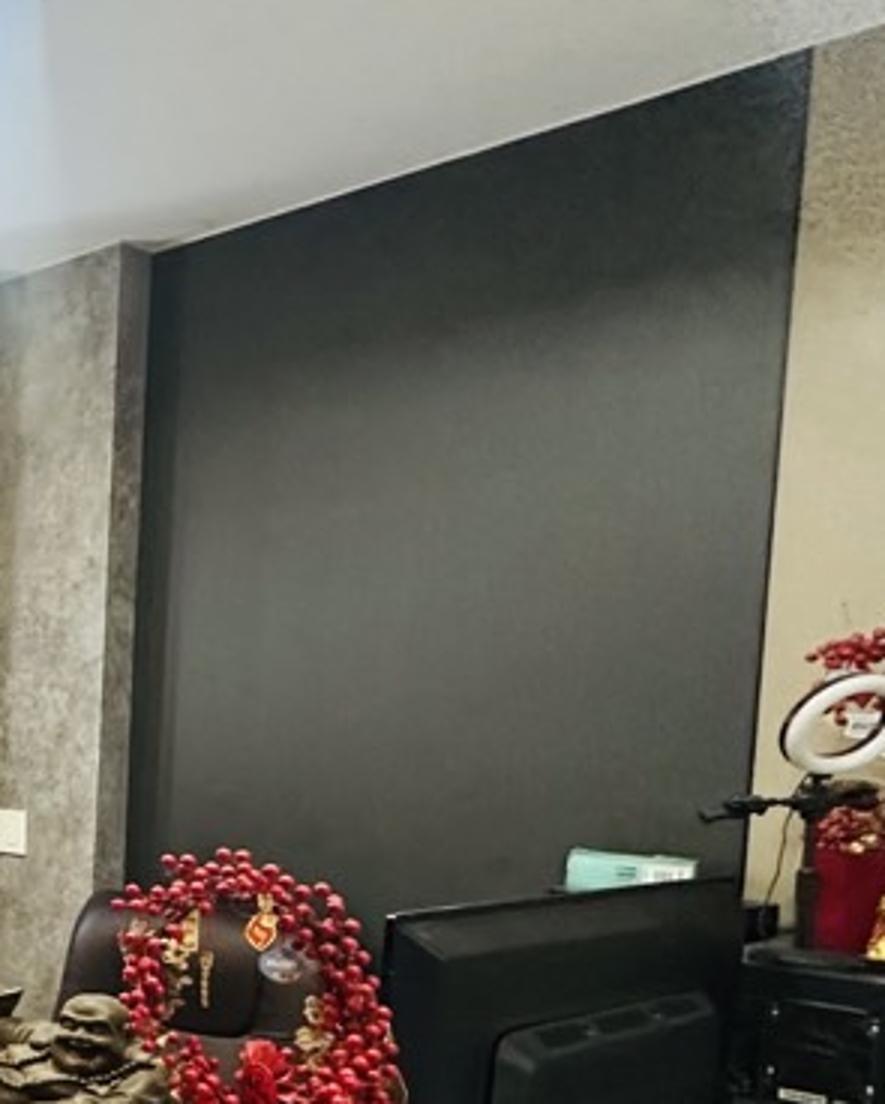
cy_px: 771
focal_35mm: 38
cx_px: -468
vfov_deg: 46.8
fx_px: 1243
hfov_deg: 26.8
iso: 400
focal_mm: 2.22
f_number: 2.2
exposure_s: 1/50
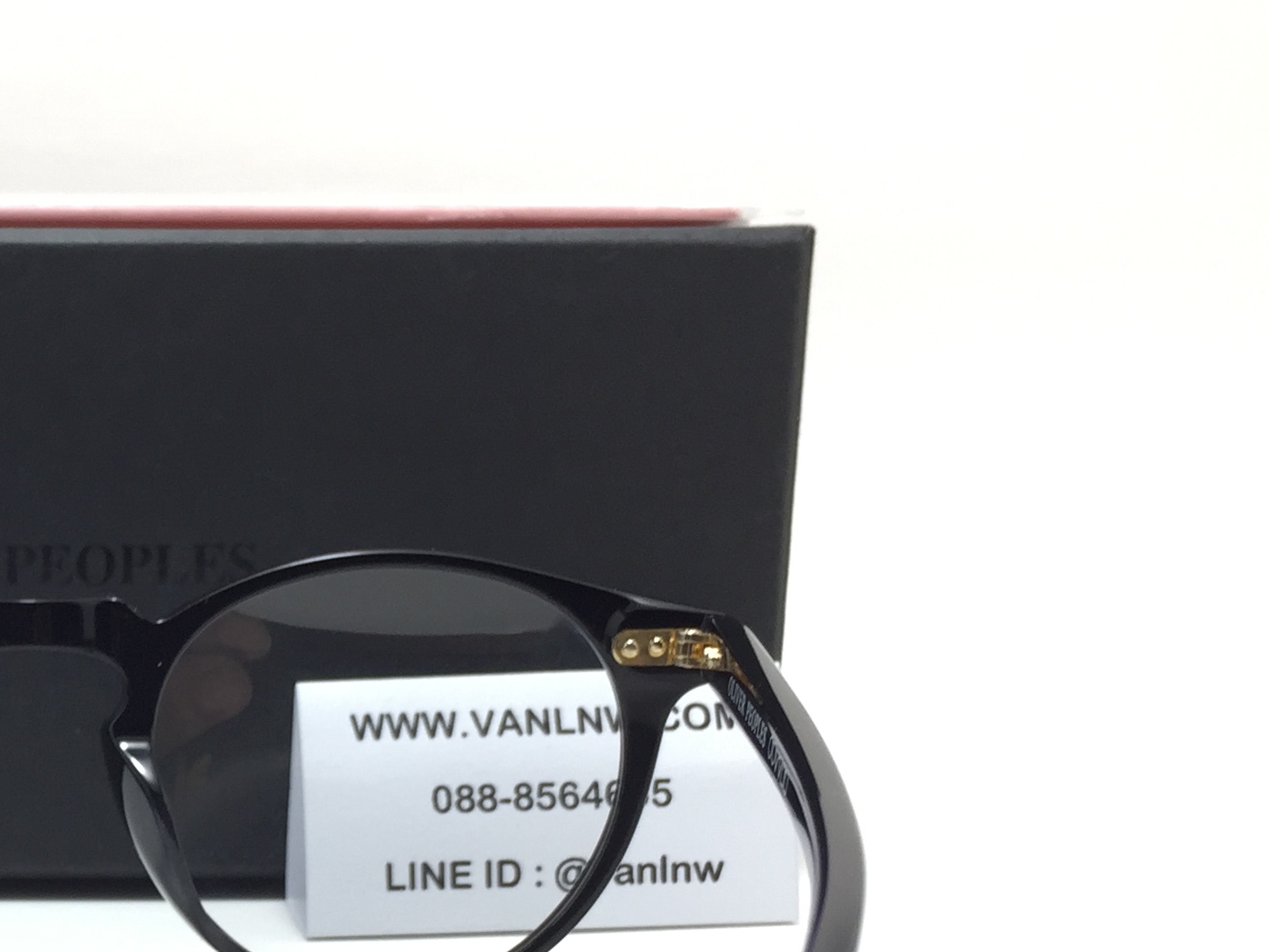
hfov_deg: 27.7
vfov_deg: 22.0
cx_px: -68
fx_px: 2383
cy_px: 884
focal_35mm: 65
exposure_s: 1/50
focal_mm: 4.15
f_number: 2.2
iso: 40
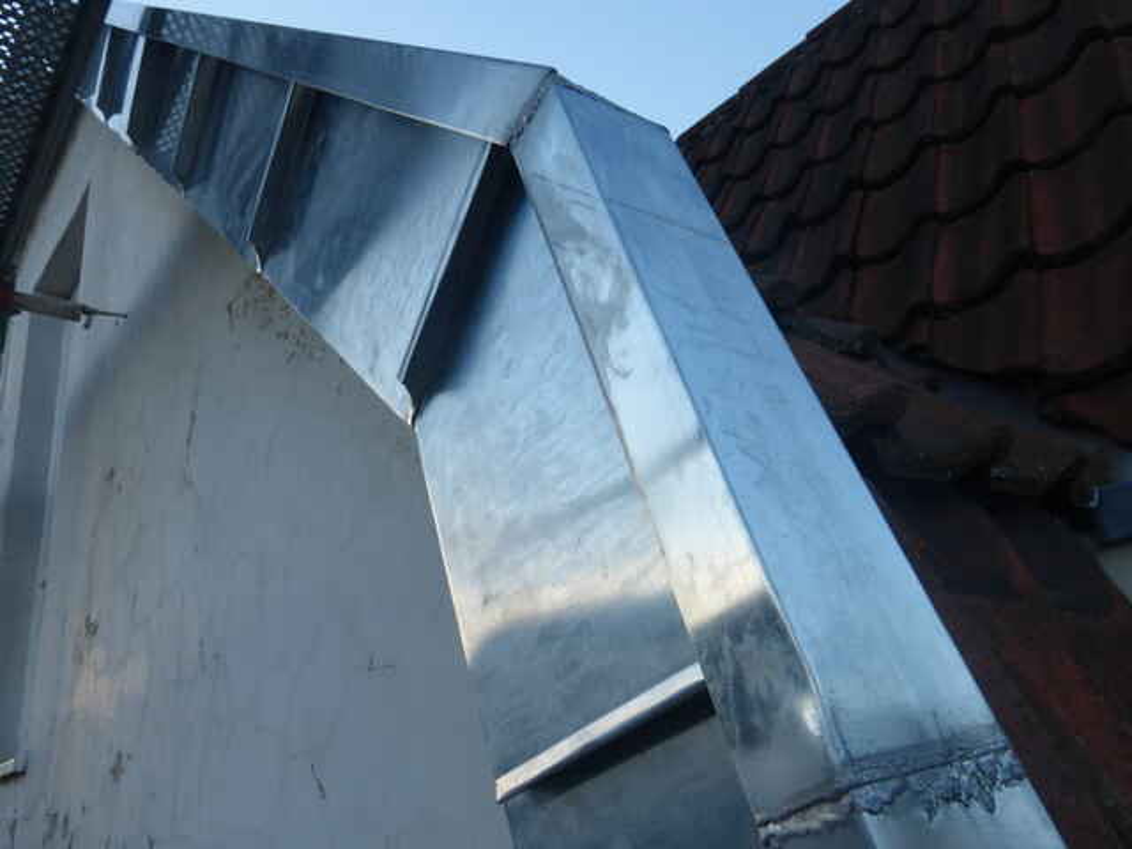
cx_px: 566
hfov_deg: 69.4
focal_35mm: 25
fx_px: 818
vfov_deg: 54.9
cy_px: 424
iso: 100
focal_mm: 4.3
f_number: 4
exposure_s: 1/160
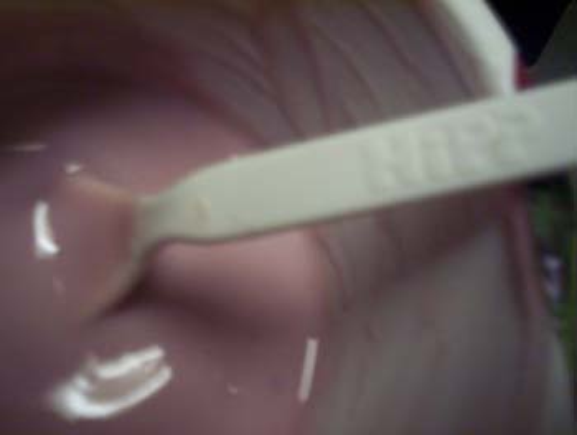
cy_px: 218
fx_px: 635
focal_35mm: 38
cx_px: 288
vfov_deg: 37.8
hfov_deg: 48.9
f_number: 4.5
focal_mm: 4.99
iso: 200
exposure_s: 1/11
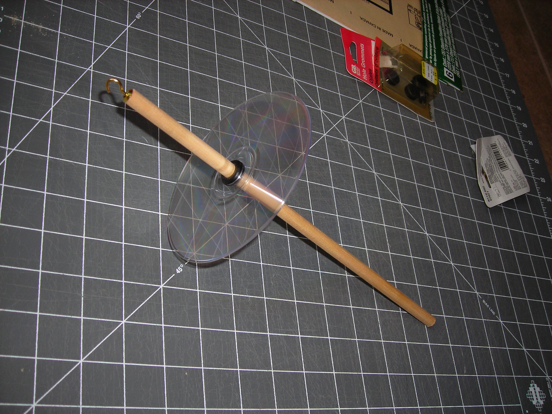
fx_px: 606
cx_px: 276
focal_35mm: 38
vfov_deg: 37.7
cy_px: 207
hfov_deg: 49.0
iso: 50
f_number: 3.2
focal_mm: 6.3
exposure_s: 1/60.1
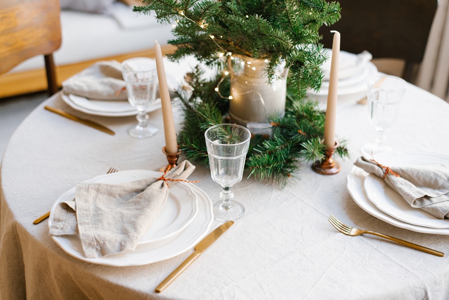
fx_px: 624
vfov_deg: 27.0
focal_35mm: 50
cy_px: 150
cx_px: 224
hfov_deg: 39.6
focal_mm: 50
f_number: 2.8
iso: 200
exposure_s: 1/200
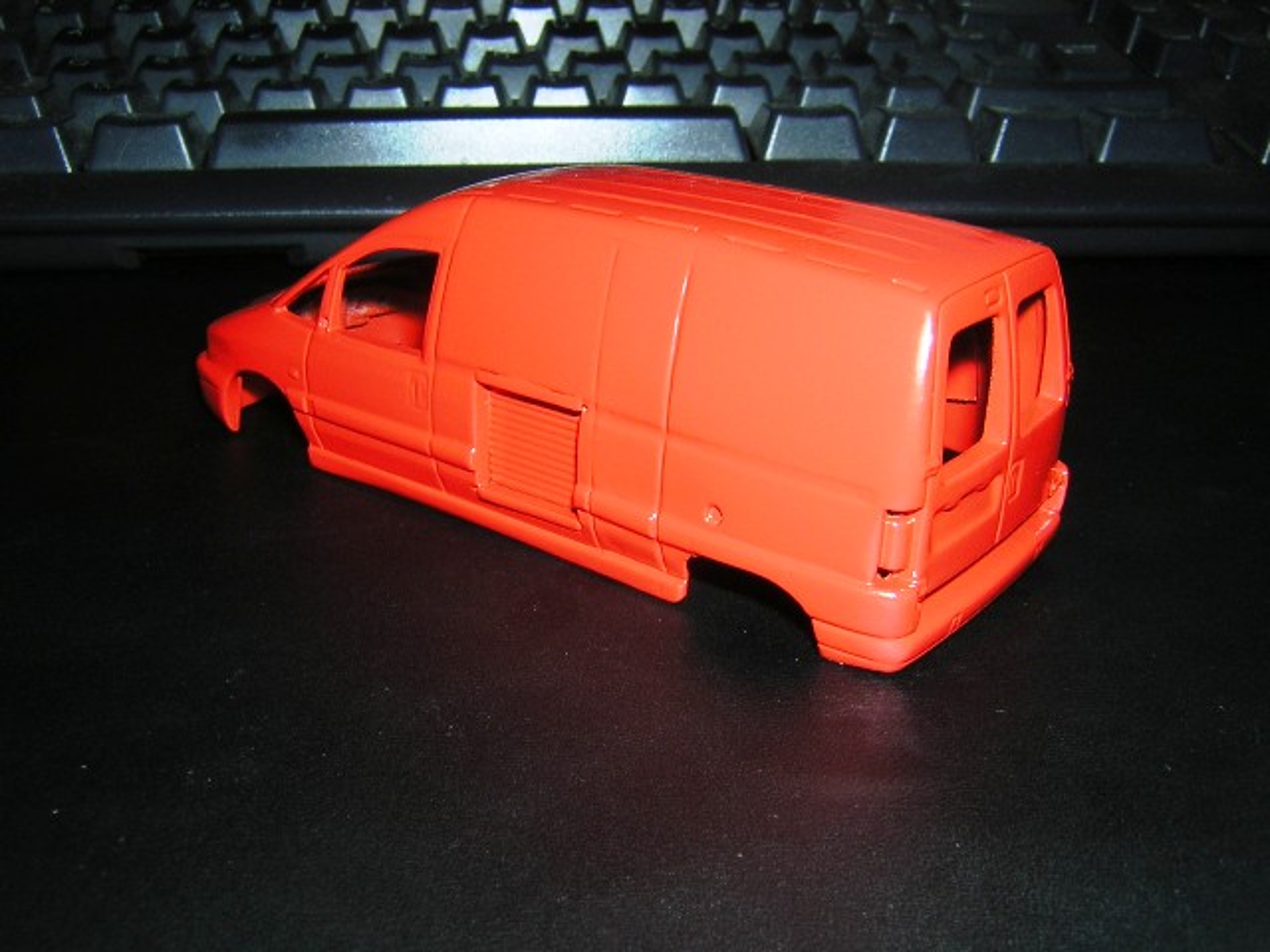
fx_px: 1321
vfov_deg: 39.7
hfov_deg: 51.4
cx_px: 635
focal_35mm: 36
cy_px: 476
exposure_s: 1/60.1
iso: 100
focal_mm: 4.7
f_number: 5.2
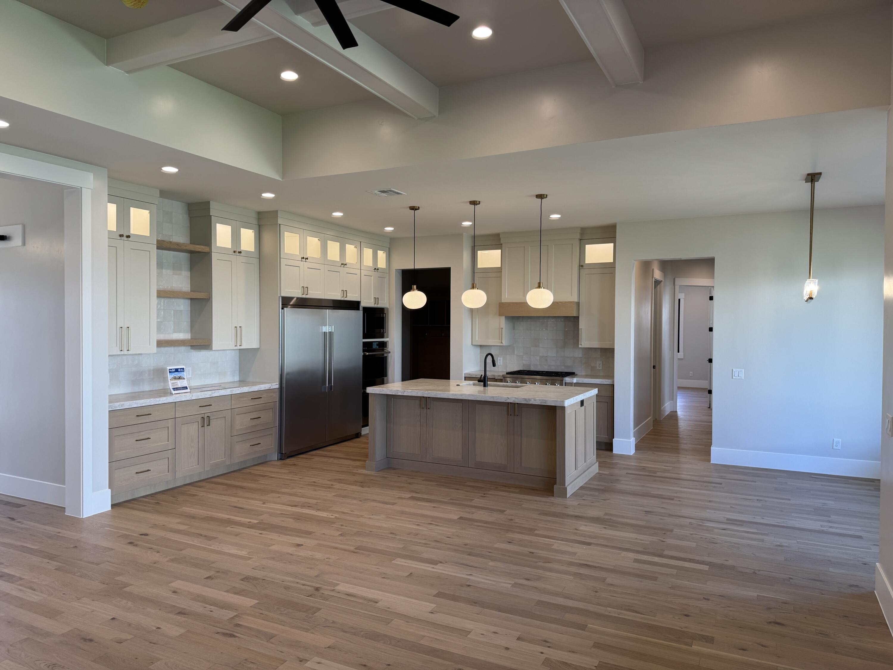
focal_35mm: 24
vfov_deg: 56.8
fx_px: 619
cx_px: 446
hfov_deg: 71.6
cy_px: 335
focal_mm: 6.76
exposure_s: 1/120
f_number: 1.78
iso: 100
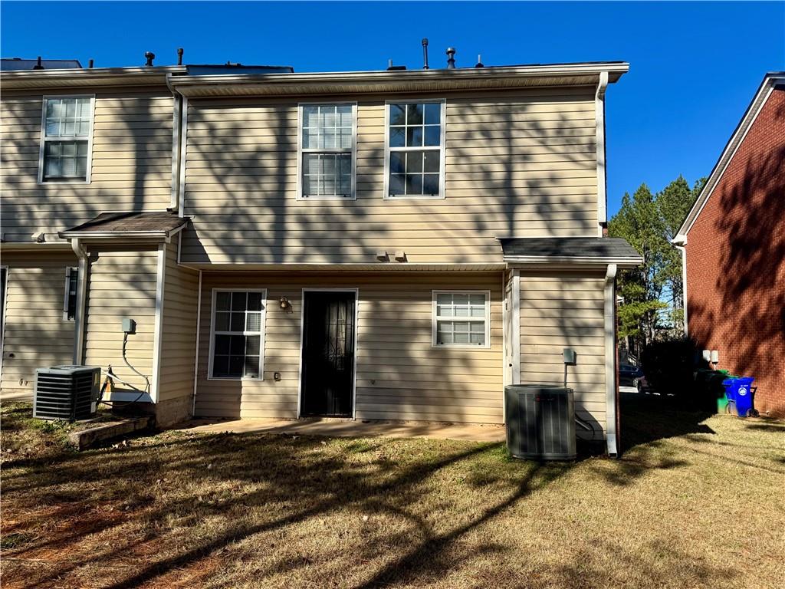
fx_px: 544
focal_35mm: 24
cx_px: 392
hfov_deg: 71.6
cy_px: 294
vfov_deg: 56.8
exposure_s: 1/4310
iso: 80
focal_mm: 6.76
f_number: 1.78
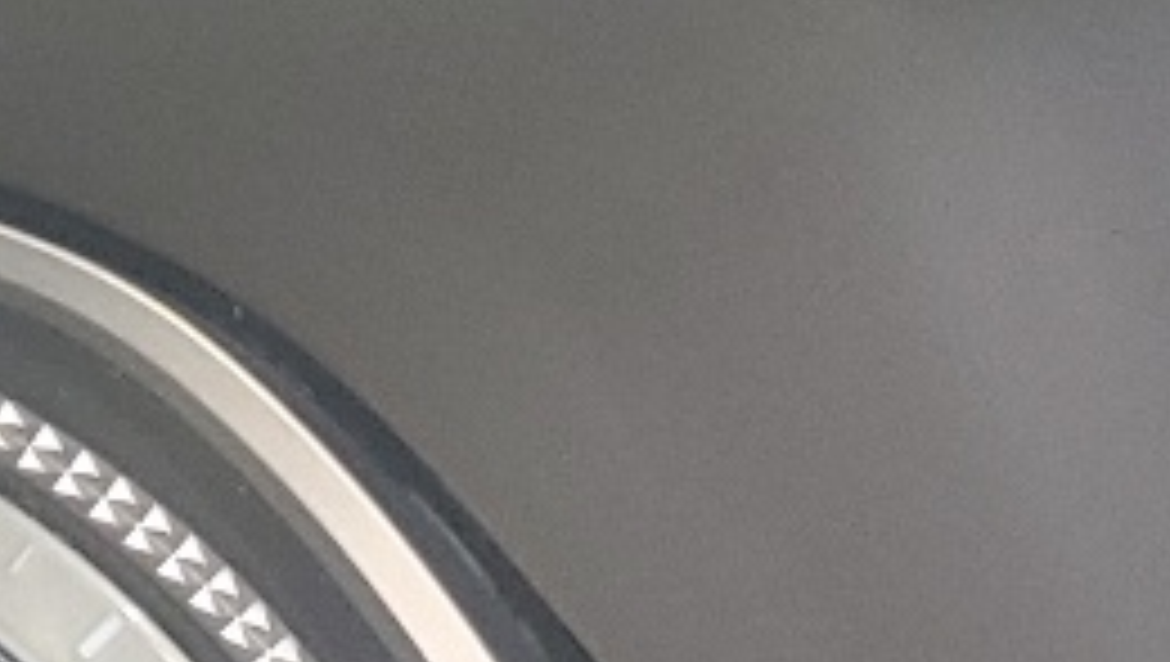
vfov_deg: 7.0
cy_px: 676
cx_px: -2164
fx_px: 5405
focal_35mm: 174
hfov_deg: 9.8
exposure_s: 1/60.2
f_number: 1.5
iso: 68
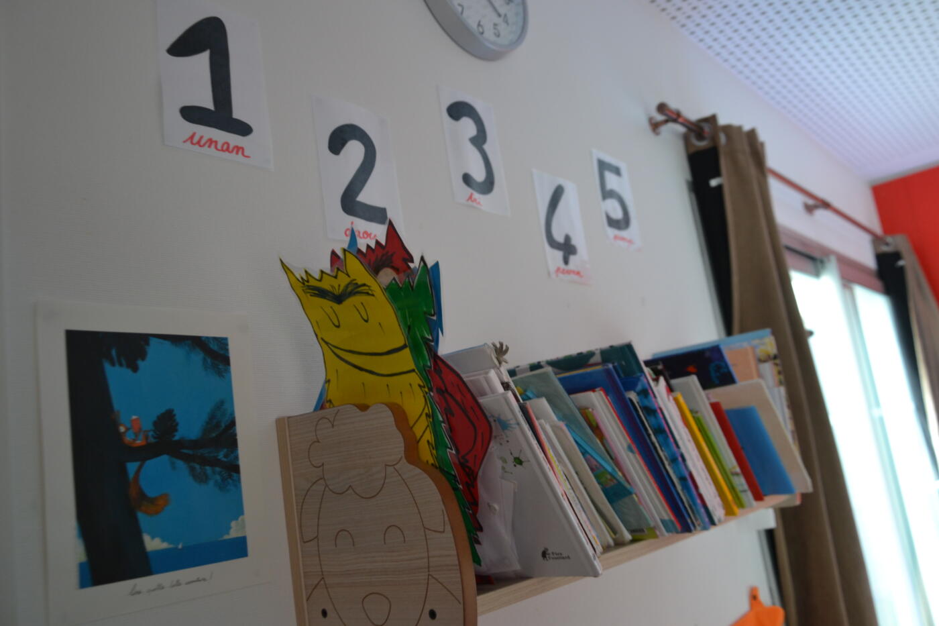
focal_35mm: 32
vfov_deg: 41.7
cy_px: 313
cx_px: 470
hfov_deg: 59.5
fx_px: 821
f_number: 3.8
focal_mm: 21
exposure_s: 1/20
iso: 400
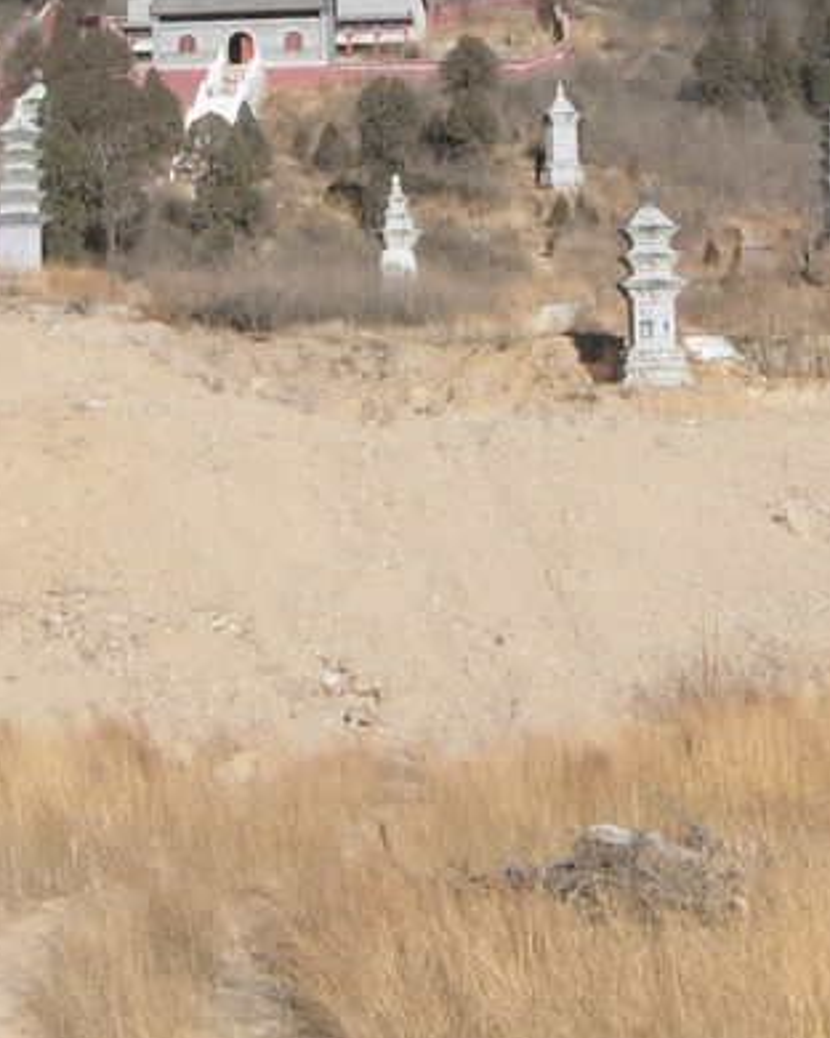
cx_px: 500
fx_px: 2764
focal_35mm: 90
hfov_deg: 17.1
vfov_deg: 20.8
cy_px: 77
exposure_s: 1/279
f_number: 6.1
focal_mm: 7.5
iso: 50
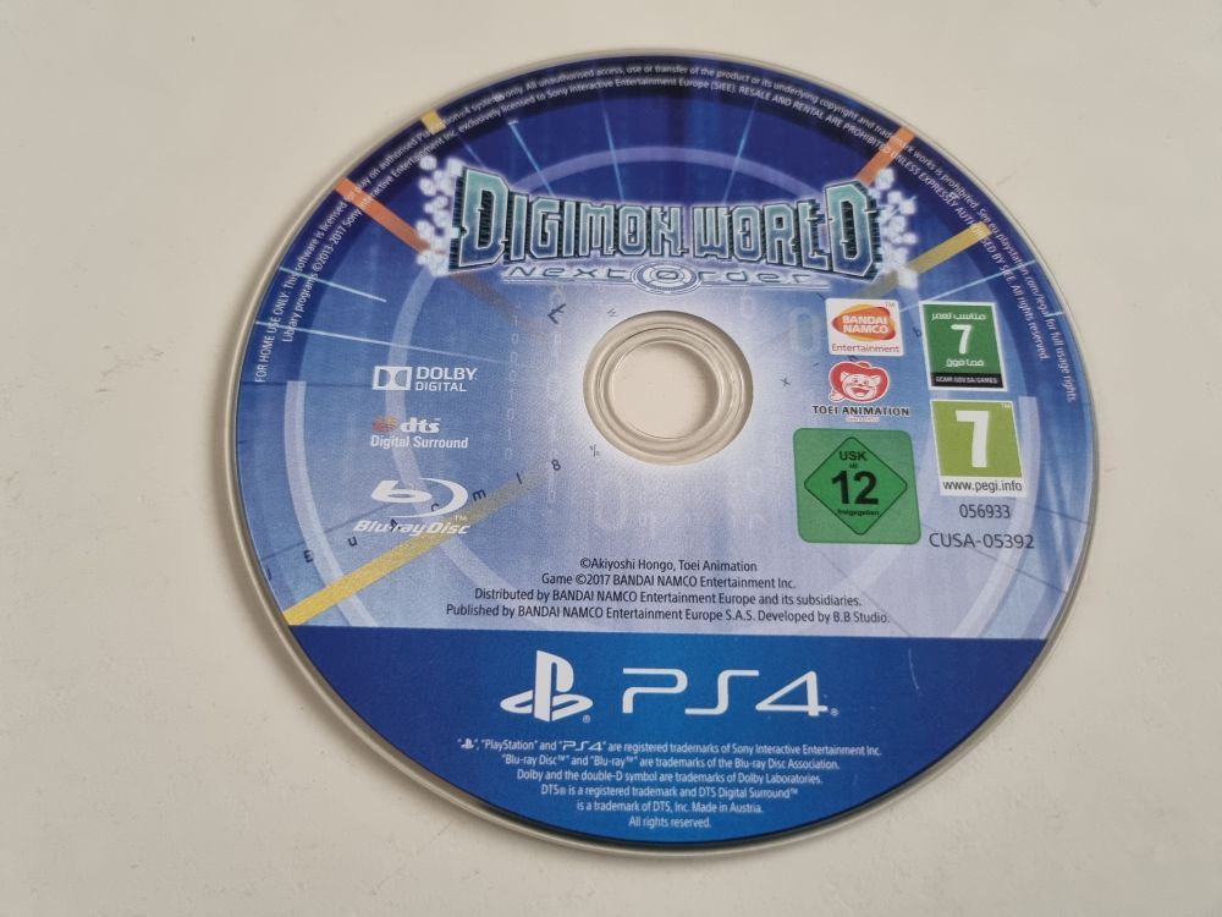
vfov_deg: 53.1
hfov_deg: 67.3
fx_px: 918
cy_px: 458
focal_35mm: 26
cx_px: 611
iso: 500
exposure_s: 1/50
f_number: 1.8
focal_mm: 5.4
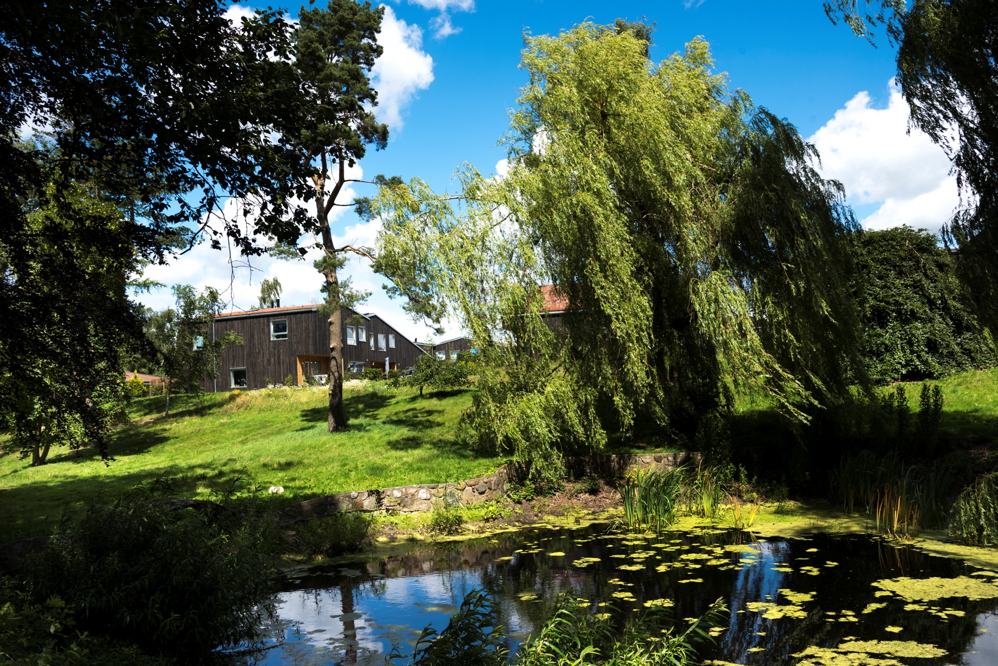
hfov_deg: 73.7
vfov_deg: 53.2
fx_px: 666
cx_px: 499
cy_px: 333
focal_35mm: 24
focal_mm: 24
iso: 64
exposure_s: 1/200
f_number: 10
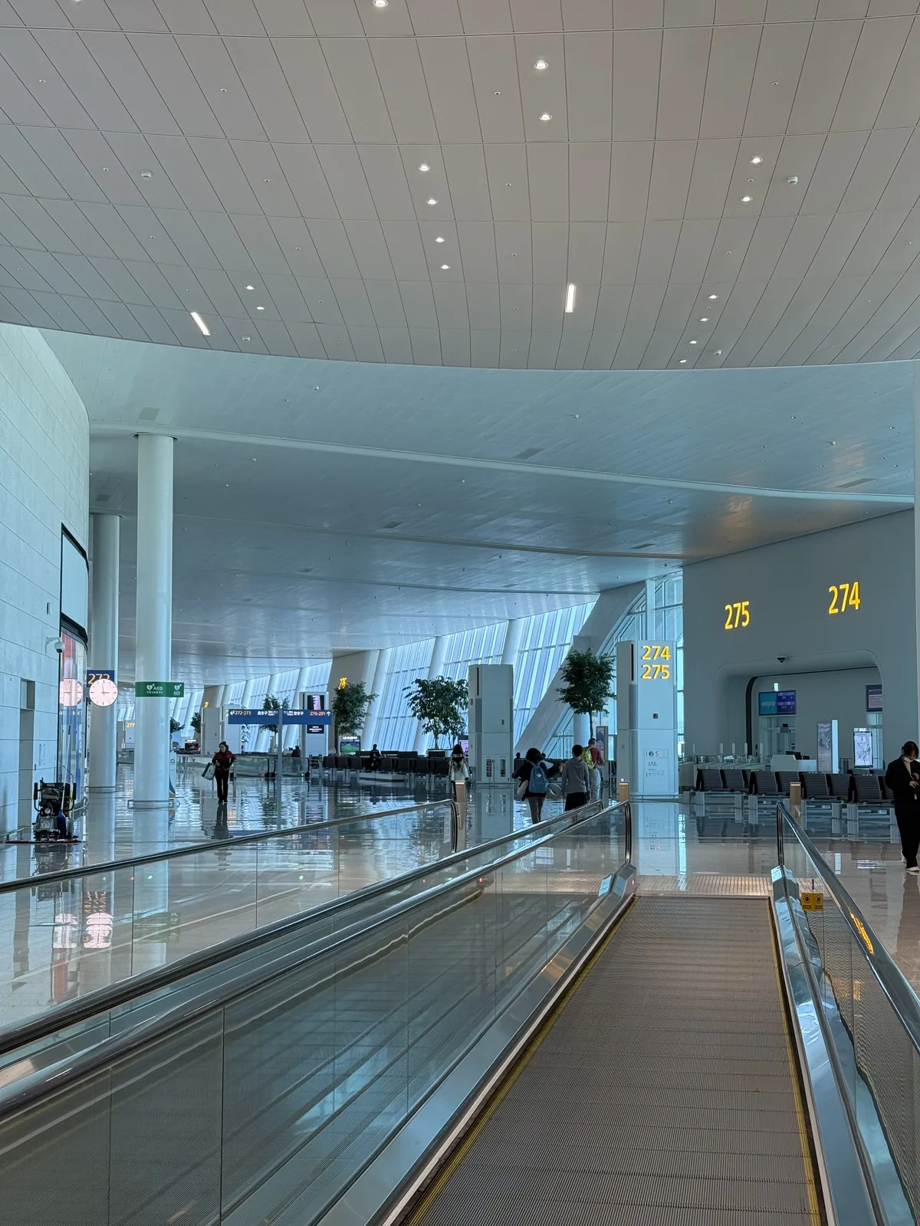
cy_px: 613
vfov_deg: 39.7
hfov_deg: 30.3
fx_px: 1701
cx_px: 460
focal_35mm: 48
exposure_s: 1/153
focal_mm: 6.76
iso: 80
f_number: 1.78
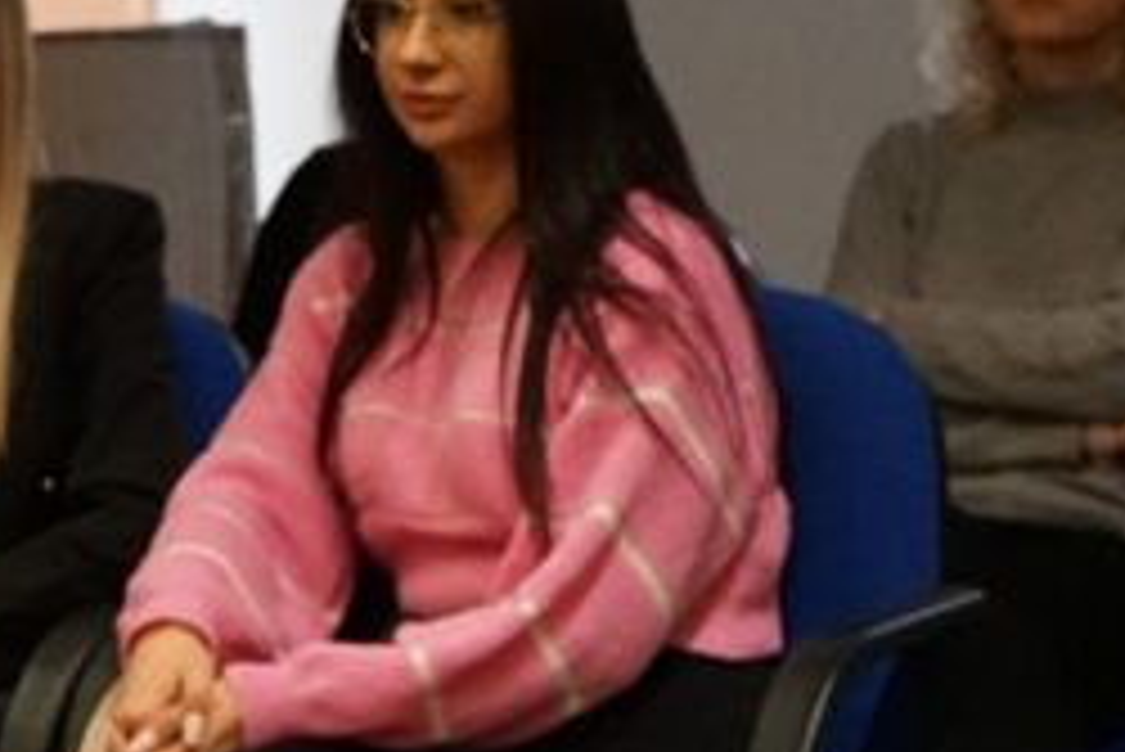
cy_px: 520
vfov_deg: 11.1
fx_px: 3846
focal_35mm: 123
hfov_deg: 16.5
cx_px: 153
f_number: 3.5
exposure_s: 1/160
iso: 6400
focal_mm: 30
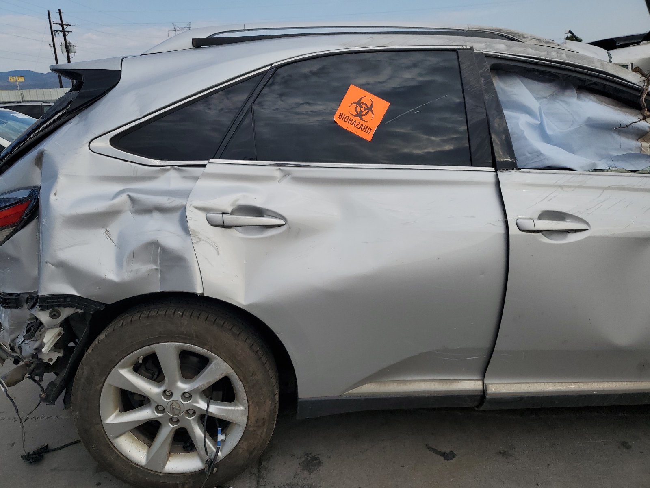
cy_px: 244
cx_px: 325
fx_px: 488
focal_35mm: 26
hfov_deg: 67.3
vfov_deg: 53.1
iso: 50
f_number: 1.5
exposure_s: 1/2500
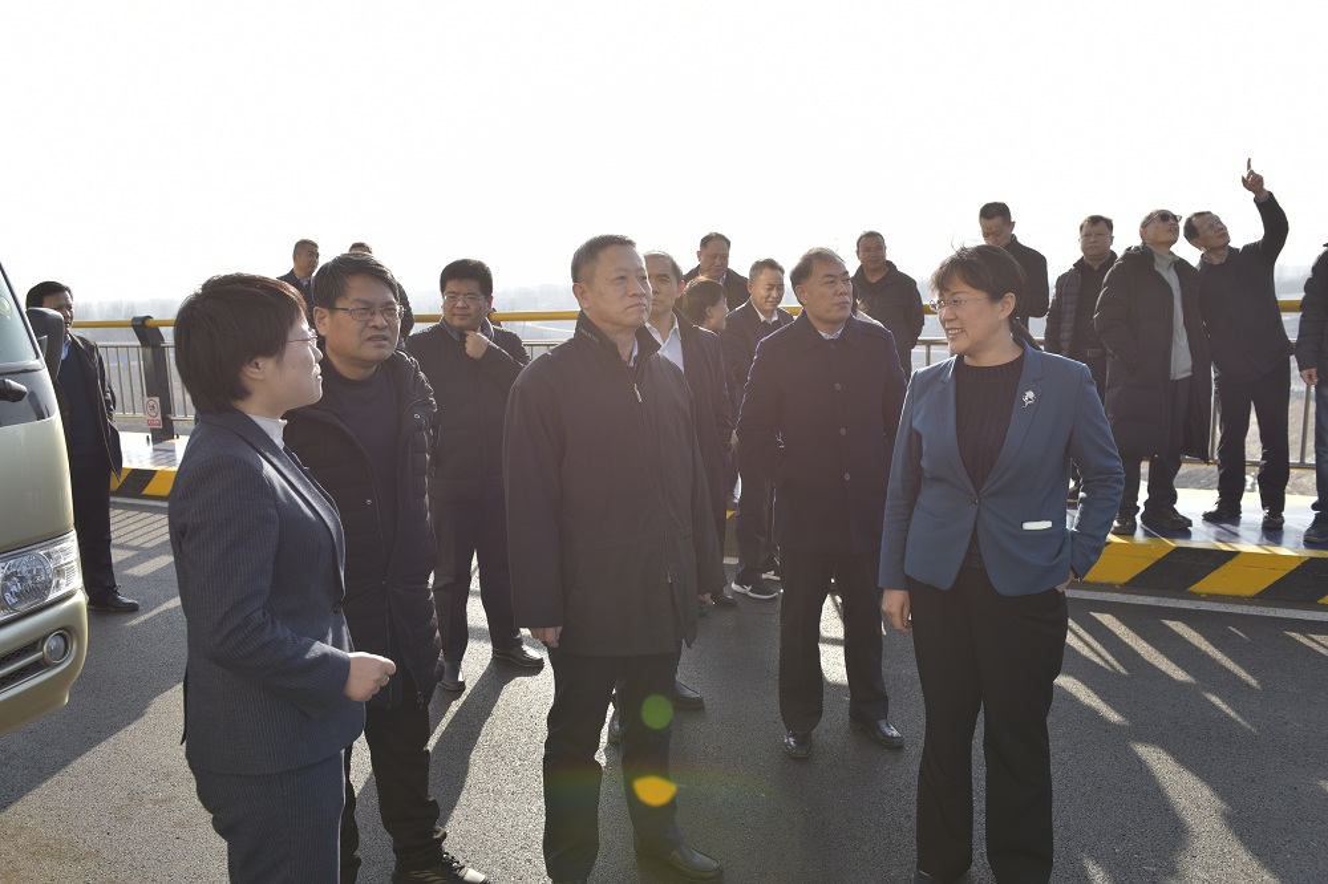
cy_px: 442
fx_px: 1069
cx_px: 664
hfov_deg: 63.7
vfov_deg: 44.9
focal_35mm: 29
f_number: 6.3
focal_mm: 29
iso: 100
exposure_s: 1/200
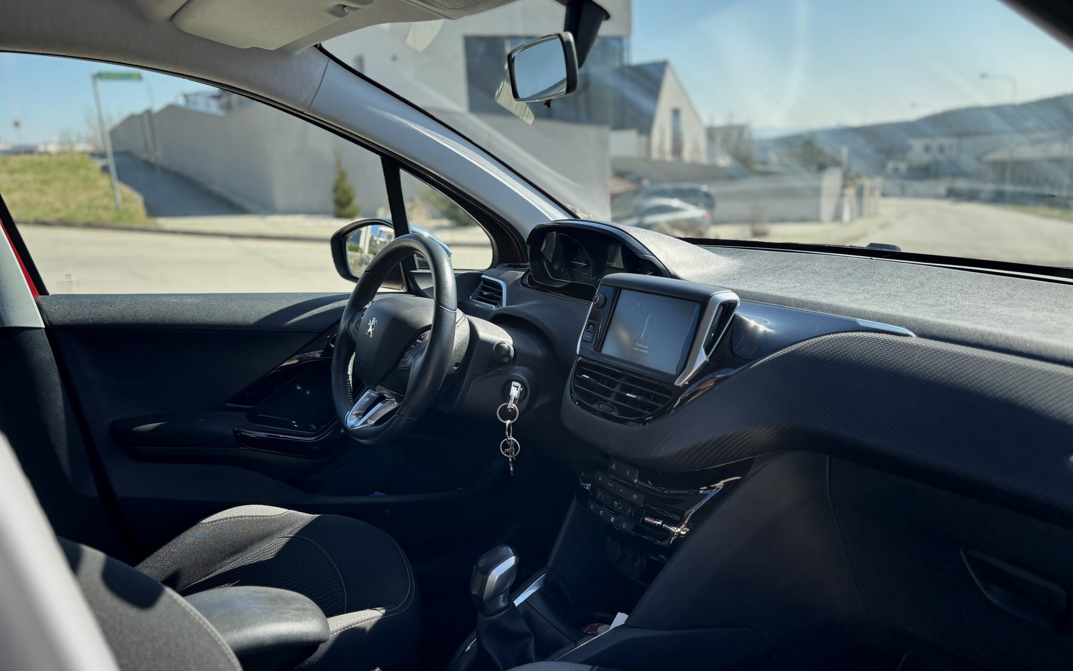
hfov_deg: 66.5
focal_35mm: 28
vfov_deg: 44.5
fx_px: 819
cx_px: 542
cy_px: 360
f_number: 1.6
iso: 50
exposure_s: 1/865
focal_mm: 5.96
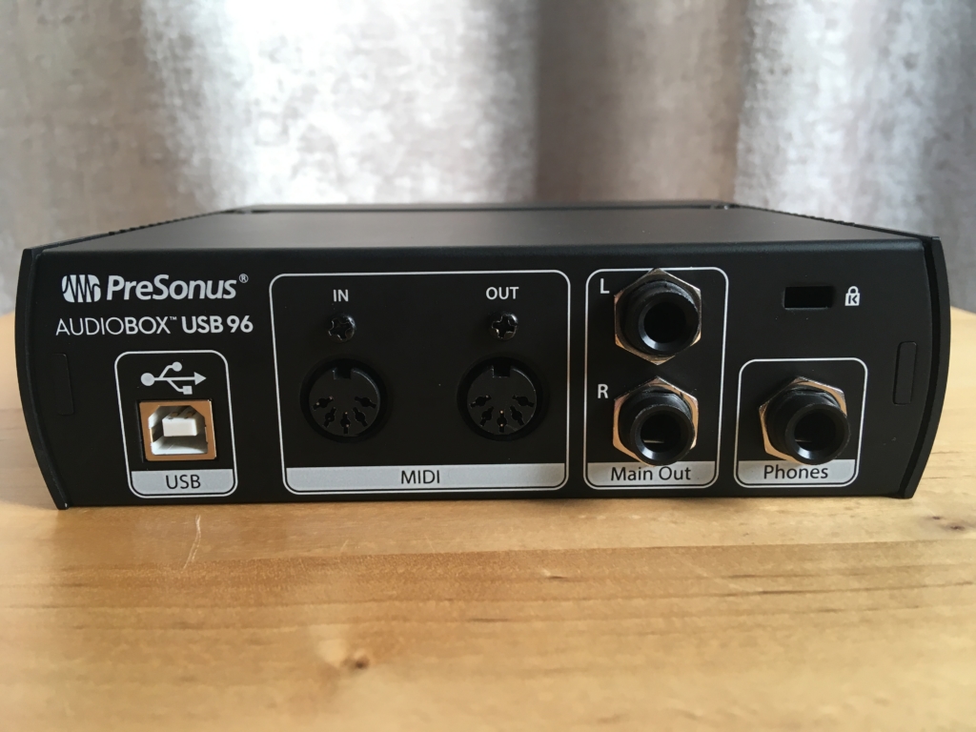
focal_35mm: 29
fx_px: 818
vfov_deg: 48.2
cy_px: 366
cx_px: 488
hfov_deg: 61.7
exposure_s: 1/33
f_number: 2.2
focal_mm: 4.15
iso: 32
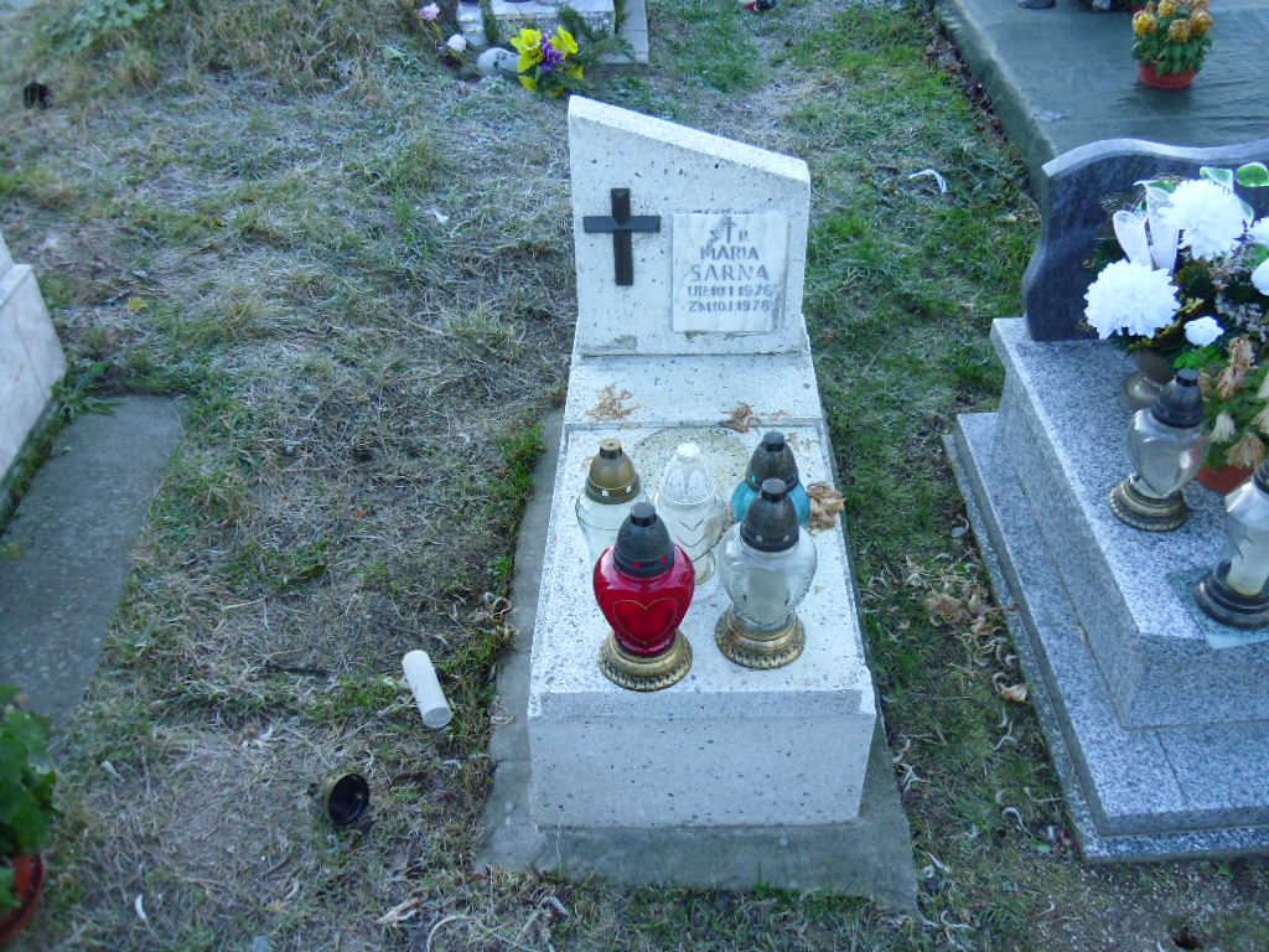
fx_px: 1136
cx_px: 634
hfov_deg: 58.4
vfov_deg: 45.4
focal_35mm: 31
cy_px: 476
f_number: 3.3
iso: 100
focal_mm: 5.6
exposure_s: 1/90
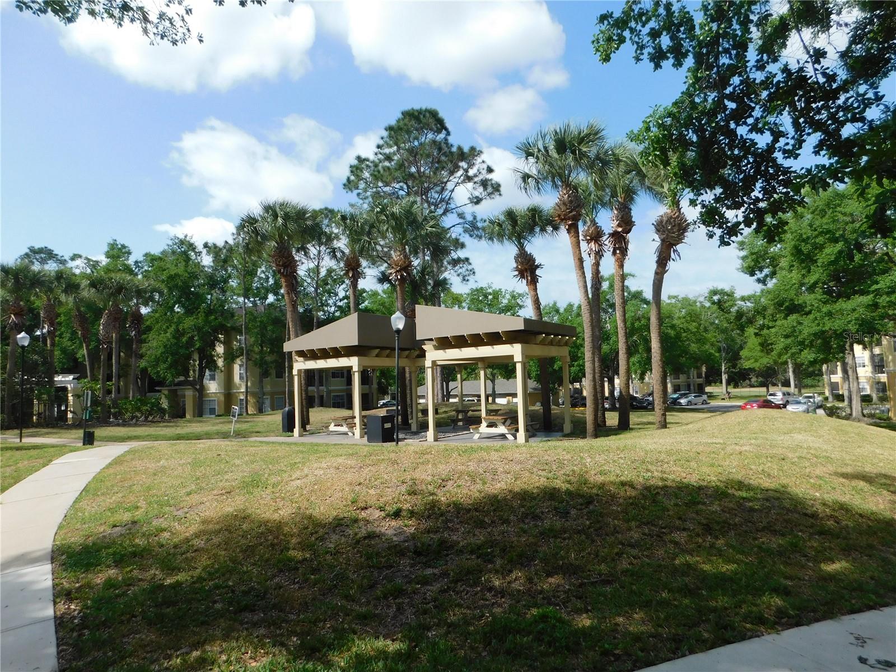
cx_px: 448
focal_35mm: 23
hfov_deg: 73.9
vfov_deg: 58.9
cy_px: 336
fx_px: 595
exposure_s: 1/1500
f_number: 3
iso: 125
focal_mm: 4
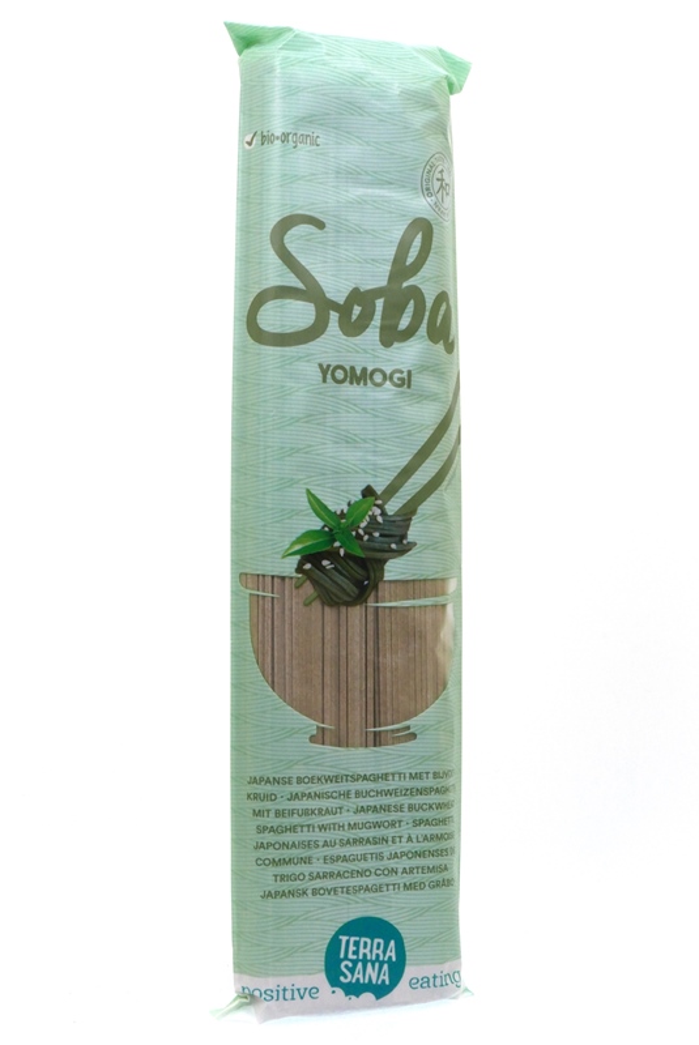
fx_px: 1744
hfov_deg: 22.7
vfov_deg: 33.4
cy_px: 522
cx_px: 350
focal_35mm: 60
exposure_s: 1/60
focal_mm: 27.2
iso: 800
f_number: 16
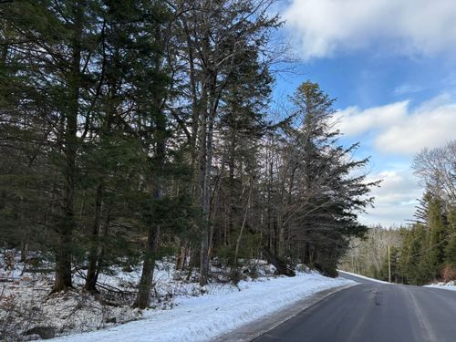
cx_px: 228
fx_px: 343
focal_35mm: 26
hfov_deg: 67.3
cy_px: 171
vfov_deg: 53.1
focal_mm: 5.96
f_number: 1.6
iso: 50
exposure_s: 1/758
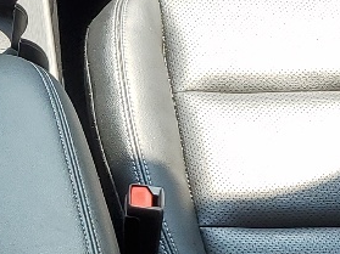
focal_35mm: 149
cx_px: -94
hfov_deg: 12.8
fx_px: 1463
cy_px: 88
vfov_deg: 9.9
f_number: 1.5
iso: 50
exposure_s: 1/385
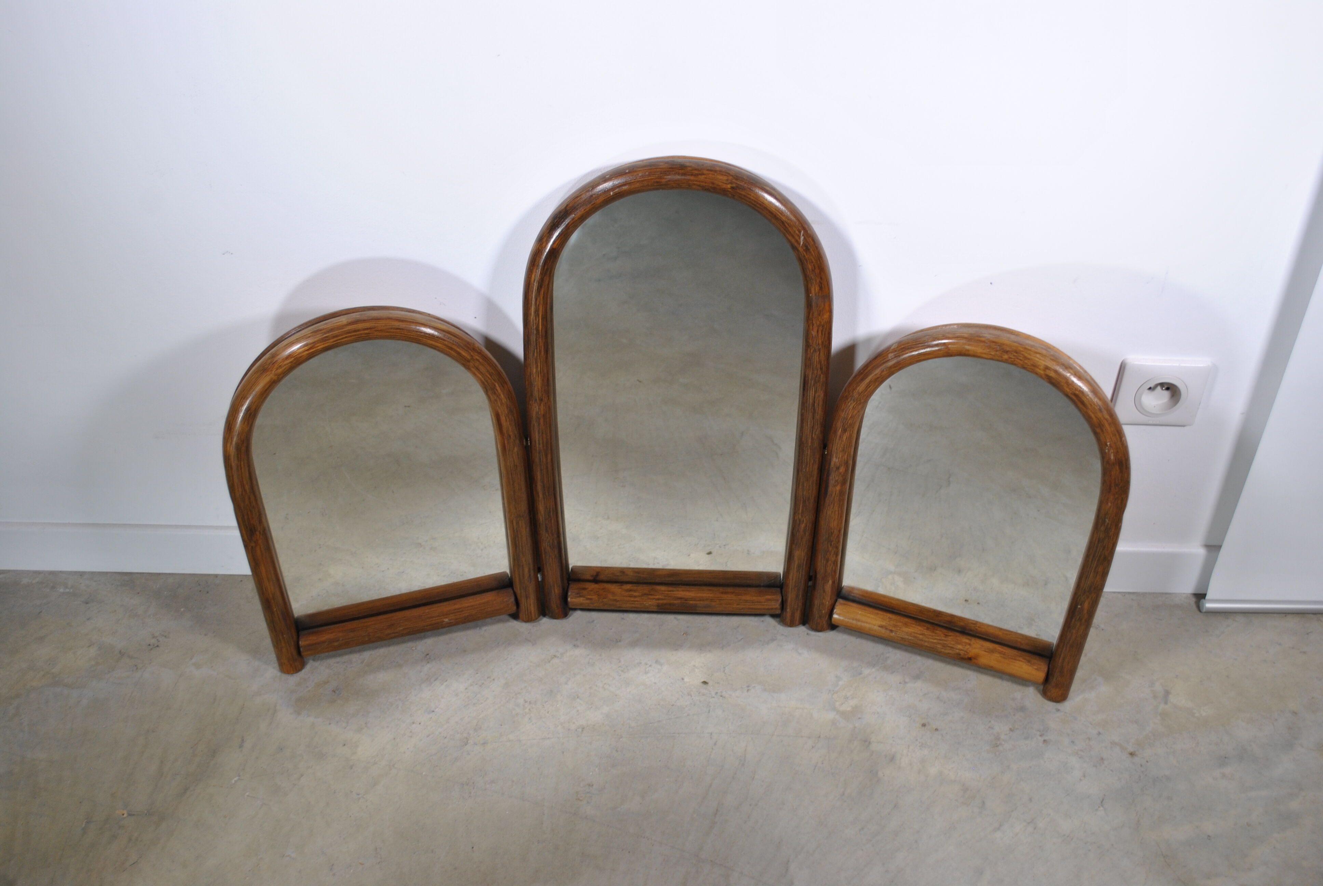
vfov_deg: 34.3
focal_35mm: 39
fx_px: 1435
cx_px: 662
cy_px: 443
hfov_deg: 49.5
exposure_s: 1/50
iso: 200
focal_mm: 26
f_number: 5
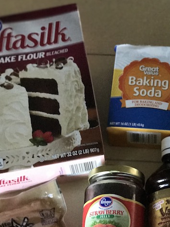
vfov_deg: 18.7
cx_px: 110
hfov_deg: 14.2
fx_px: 681
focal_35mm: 104
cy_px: 193
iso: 500
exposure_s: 1/60
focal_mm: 6.6
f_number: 2.8
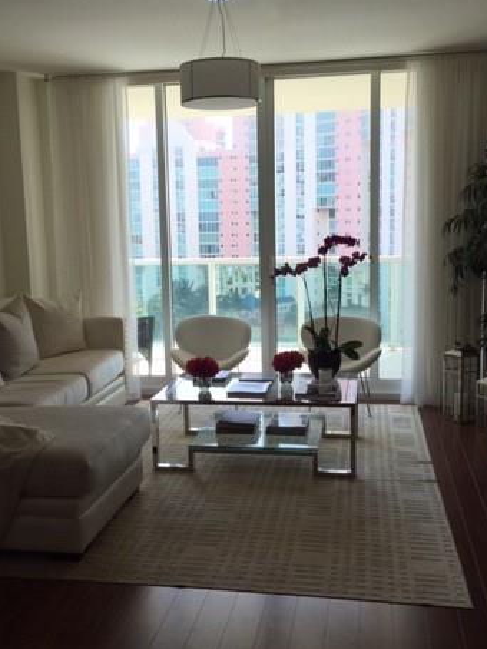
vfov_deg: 45.8
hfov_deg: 35.1
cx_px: 228
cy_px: 335
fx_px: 769
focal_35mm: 41
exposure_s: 1/408
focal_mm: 4.15
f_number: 2.2
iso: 32
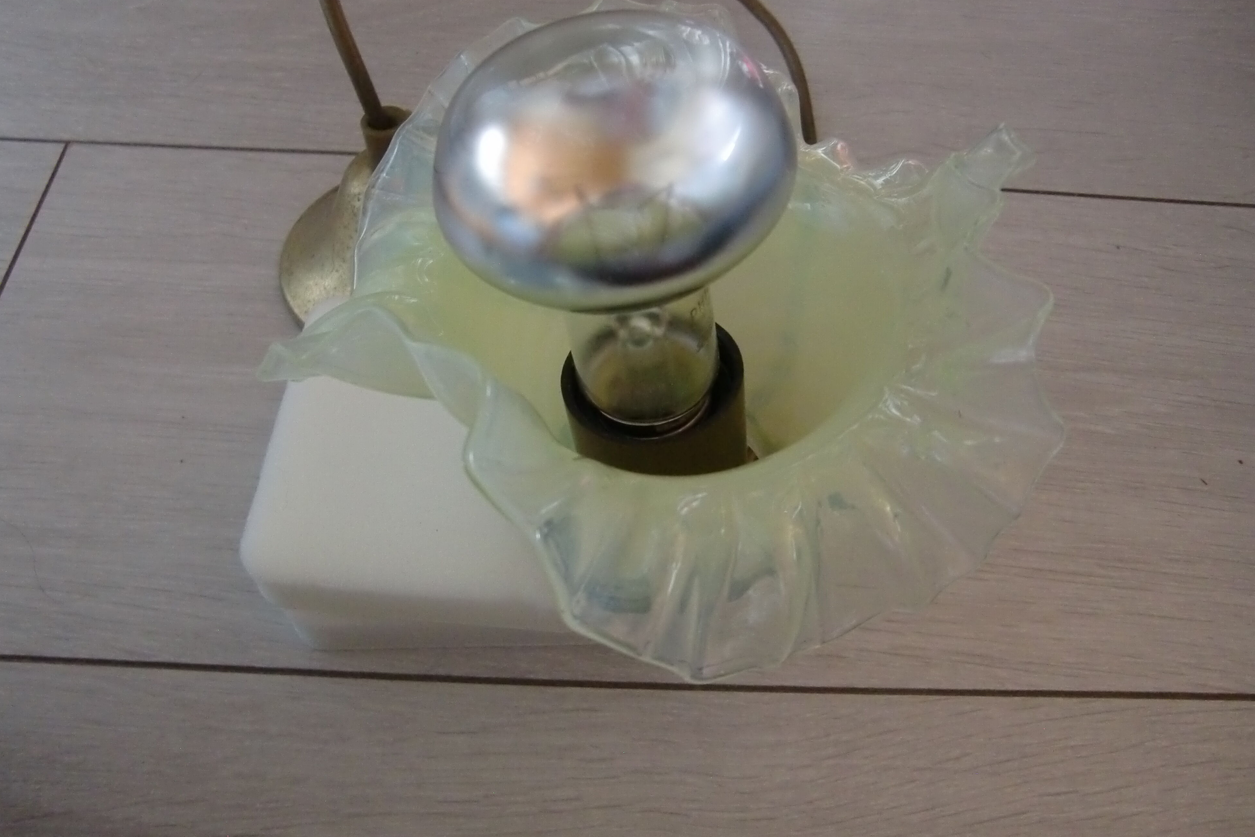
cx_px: 614
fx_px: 1046
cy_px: 437
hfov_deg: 61.9
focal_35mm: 30
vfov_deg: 43.6
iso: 400
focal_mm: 4.9
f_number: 2.6
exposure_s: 1/60
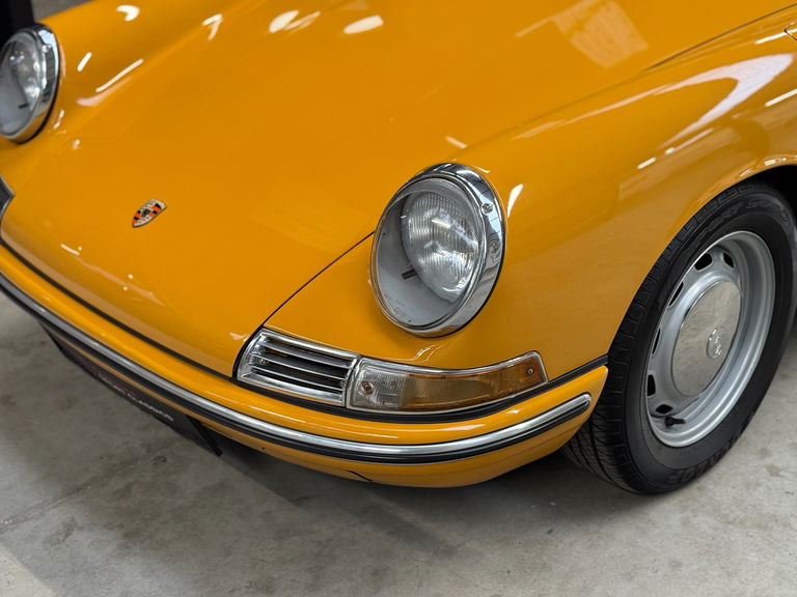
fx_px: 1105
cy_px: 298
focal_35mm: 48
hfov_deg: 39.7
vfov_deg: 30.3
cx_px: 398
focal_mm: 6.76
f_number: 1.78
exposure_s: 1/50
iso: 200
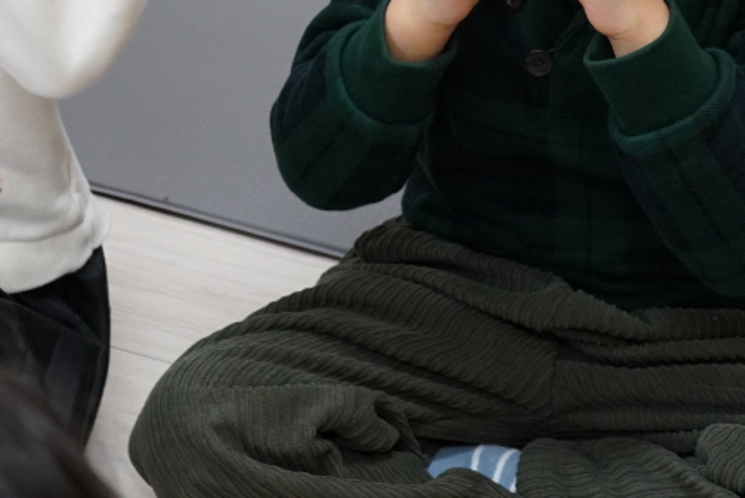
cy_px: -230
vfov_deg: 12.1
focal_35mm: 108
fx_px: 2236
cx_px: 237
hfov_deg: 18.9
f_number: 7.1
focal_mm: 36
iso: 2500
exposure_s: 1/50
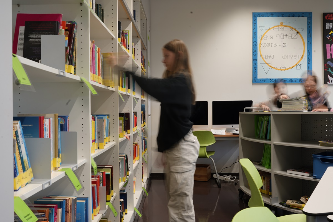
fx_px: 324
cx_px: 166
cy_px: 111
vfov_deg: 37.9
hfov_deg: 54.4
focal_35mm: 35
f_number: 14
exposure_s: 1.3
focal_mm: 35
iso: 80
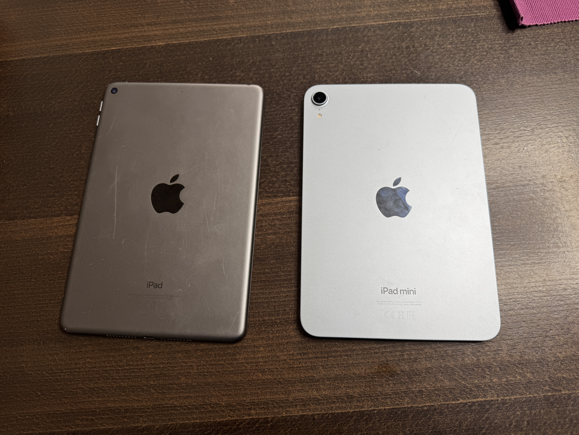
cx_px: 290
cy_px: 218
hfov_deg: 71.6
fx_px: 401
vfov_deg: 56.8
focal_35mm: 24
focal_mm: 6.76
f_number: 1.78
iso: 80
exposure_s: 1/100
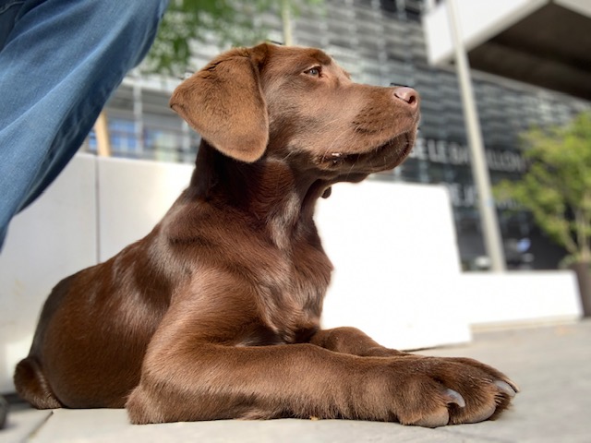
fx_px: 546
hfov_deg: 56.8
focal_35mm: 32
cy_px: 222
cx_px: 296
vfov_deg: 44.2
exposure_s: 1/121
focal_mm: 2.87
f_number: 2.2
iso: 20
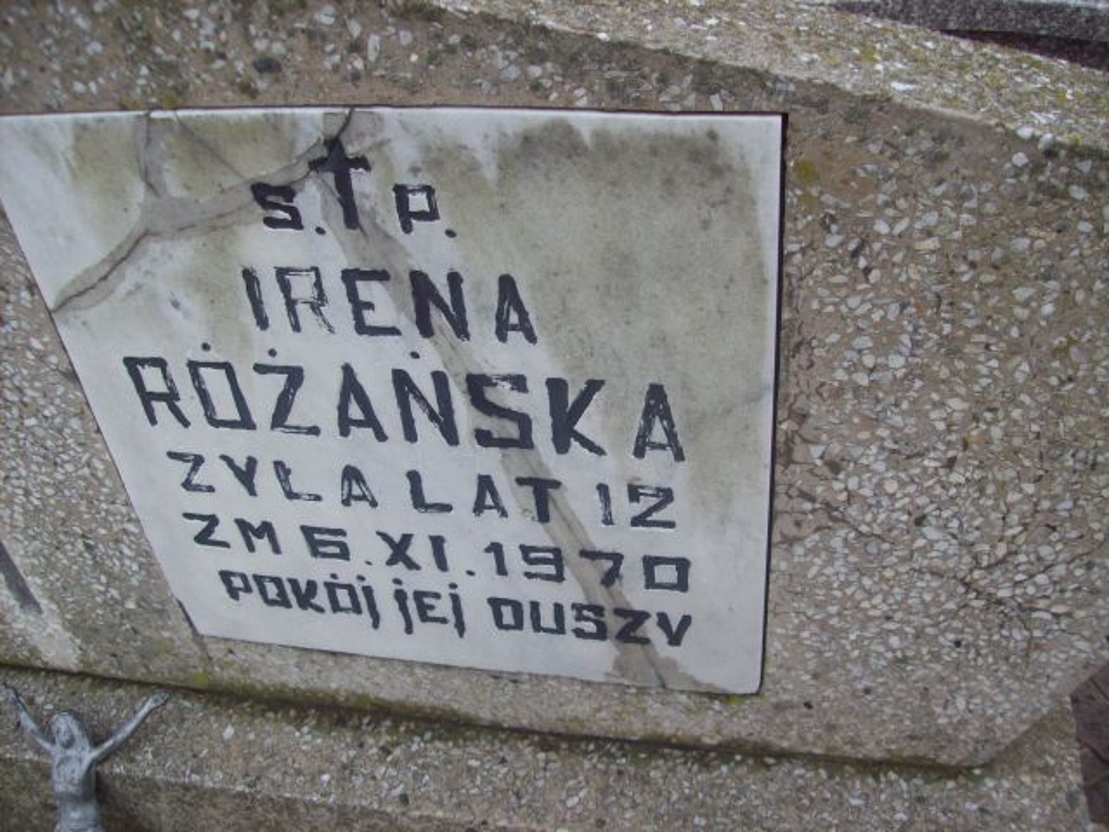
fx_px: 1153
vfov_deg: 39.7
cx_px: 554
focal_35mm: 36
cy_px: 416
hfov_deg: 51.4
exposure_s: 1/120
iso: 80
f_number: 2.7
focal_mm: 6
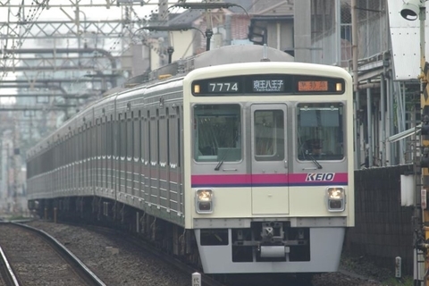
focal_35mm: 450
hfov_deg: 4.6
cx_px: 214
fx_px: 5362
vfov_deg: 3.1
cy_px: 143
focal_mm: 300
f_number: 5
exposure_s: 1/400
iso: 400
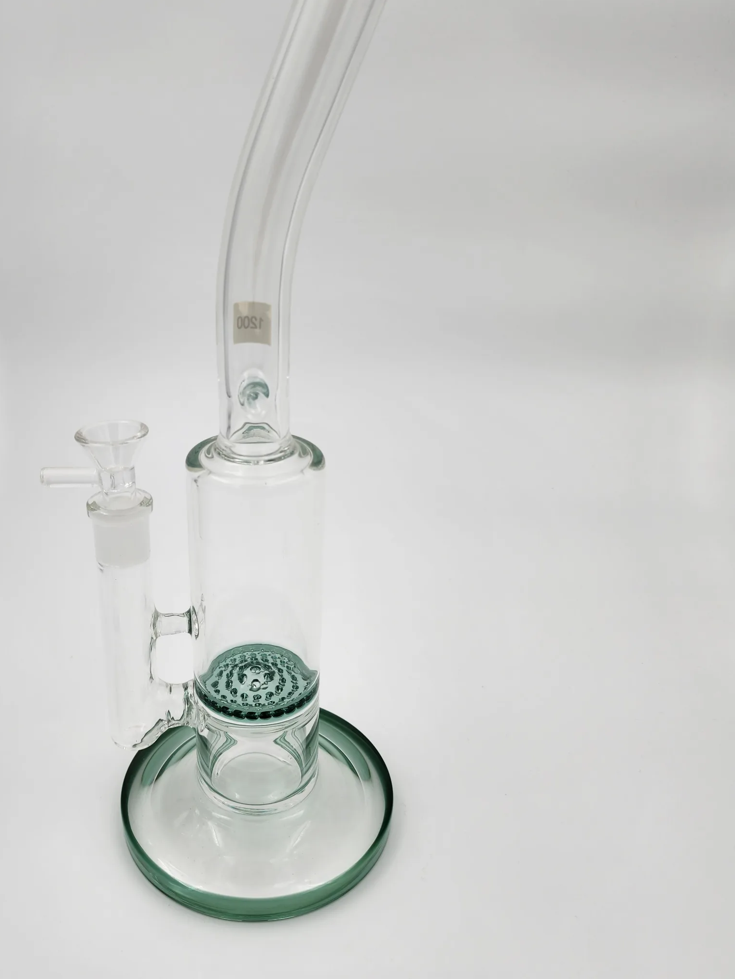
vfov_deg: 61.5
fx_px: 821
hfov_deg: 47.9
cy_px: 431
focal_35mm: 29
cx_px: 289
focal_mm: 6.4
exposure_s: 1/241
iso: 12
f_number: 1.8
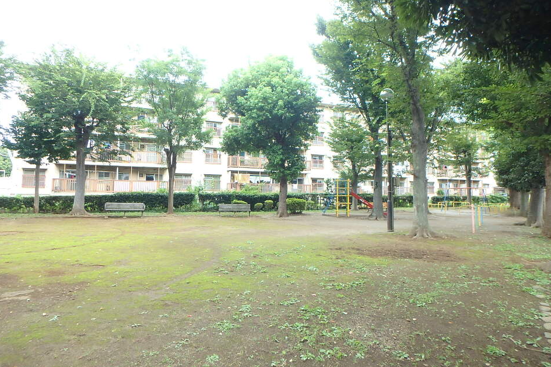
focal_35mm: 22
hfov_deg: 78.6
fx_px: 337
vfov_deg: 57.2
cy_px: 177
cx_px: 276
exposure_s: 1/100
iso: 125
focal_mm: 3.7
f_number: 3.5
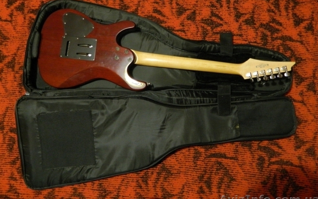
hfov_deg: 68.4
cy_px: 84
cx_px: 160
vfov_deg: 45.9
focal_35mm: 27
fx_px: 234
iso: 400
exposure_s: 1/3
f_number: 3.1
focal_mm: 4.5
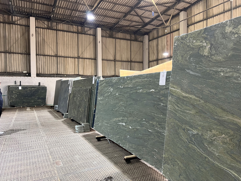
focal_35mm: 26
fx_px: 181
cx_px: 120
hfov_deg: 67.3
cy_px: 90
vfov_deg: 53.1
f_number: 1.5
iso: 320
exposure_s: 1/50
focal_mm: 5.7
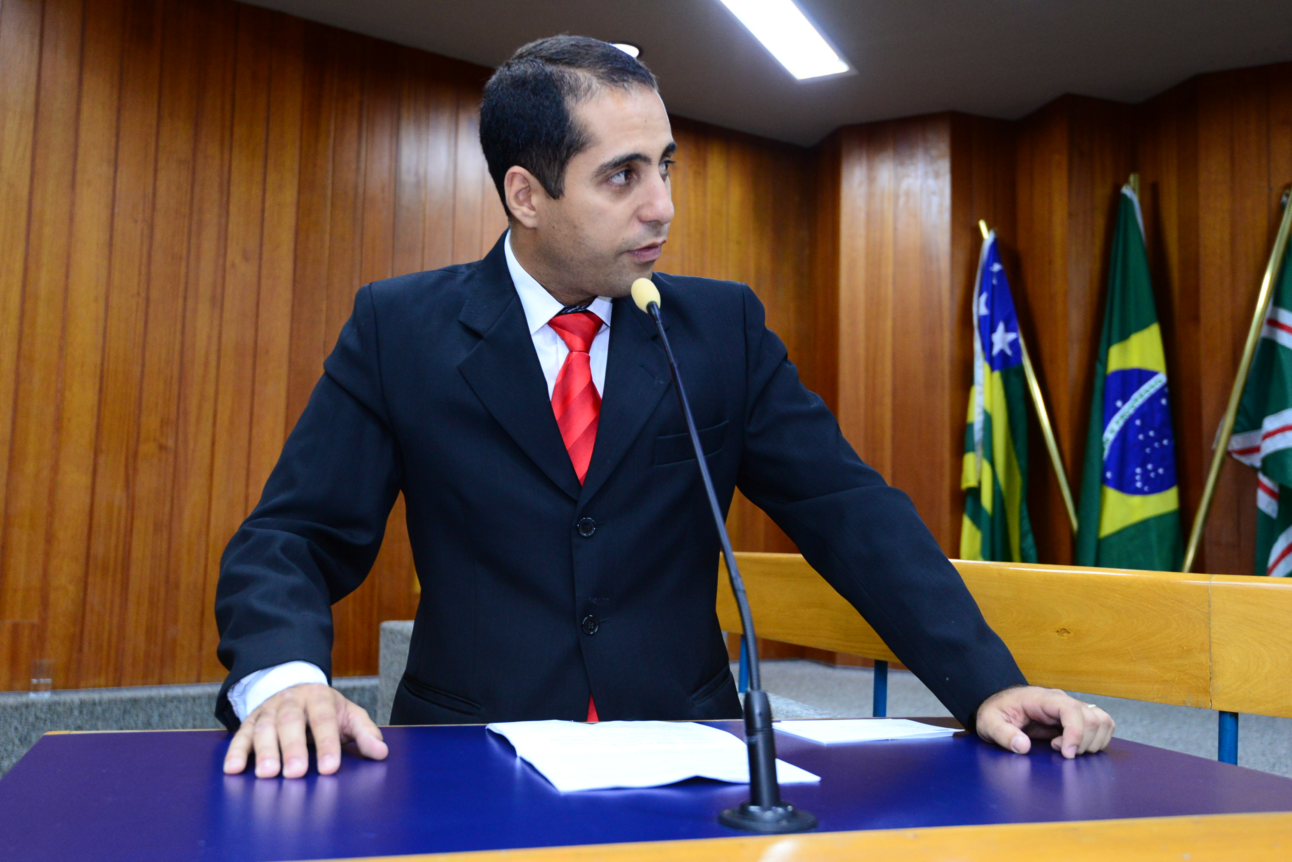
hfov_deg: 54.4
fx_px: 1257
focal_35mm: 35
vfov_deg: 37.9
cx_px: 646
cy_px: 431
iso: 2500
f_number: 4.5
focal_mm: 35
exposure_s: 1/60
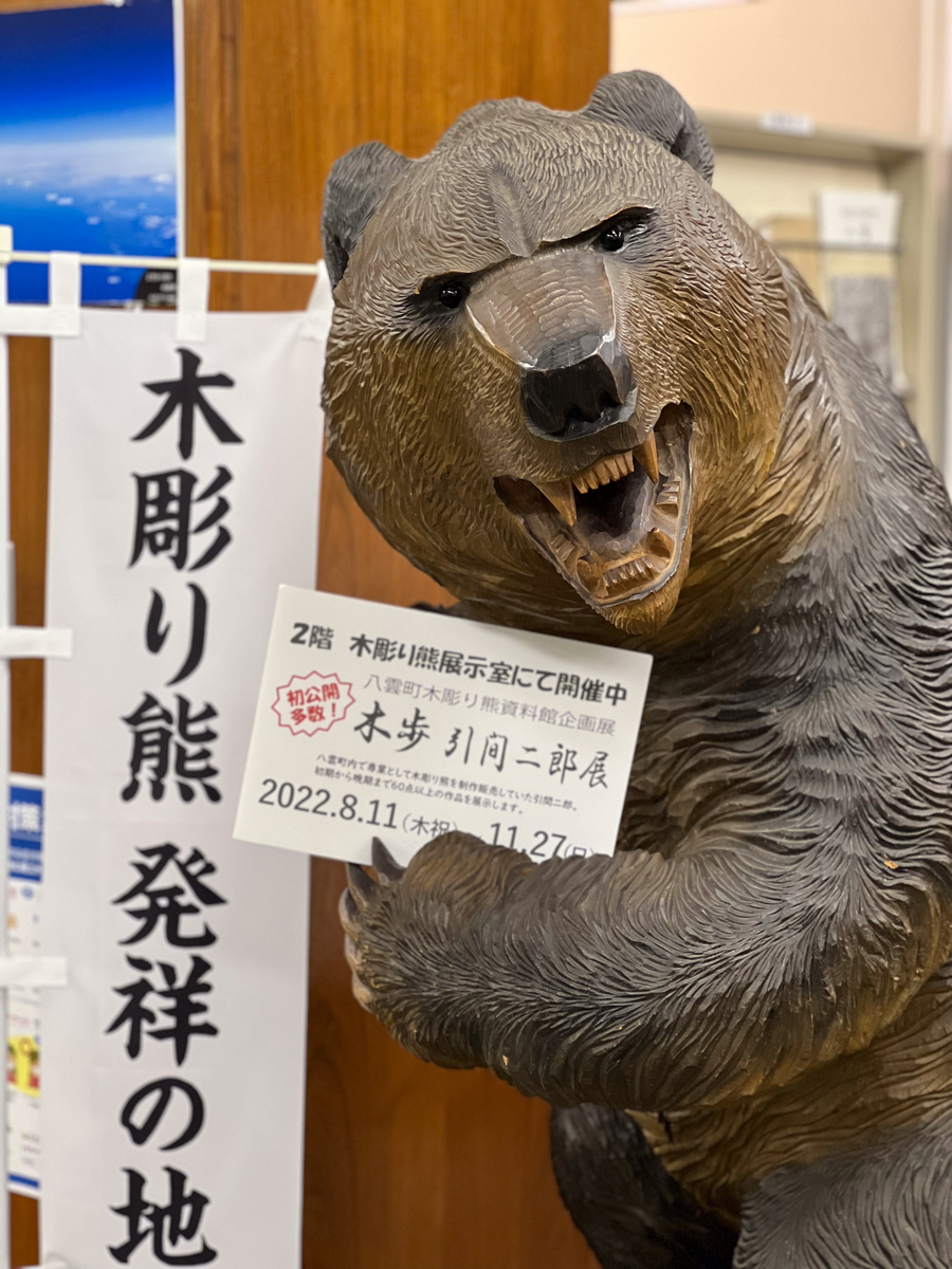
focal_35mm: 77
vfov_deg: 25.3
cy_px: 634
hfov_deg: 19.1
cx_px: 476
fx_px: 2824
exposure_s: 1/35
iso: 200
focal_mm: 9
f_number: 2.8
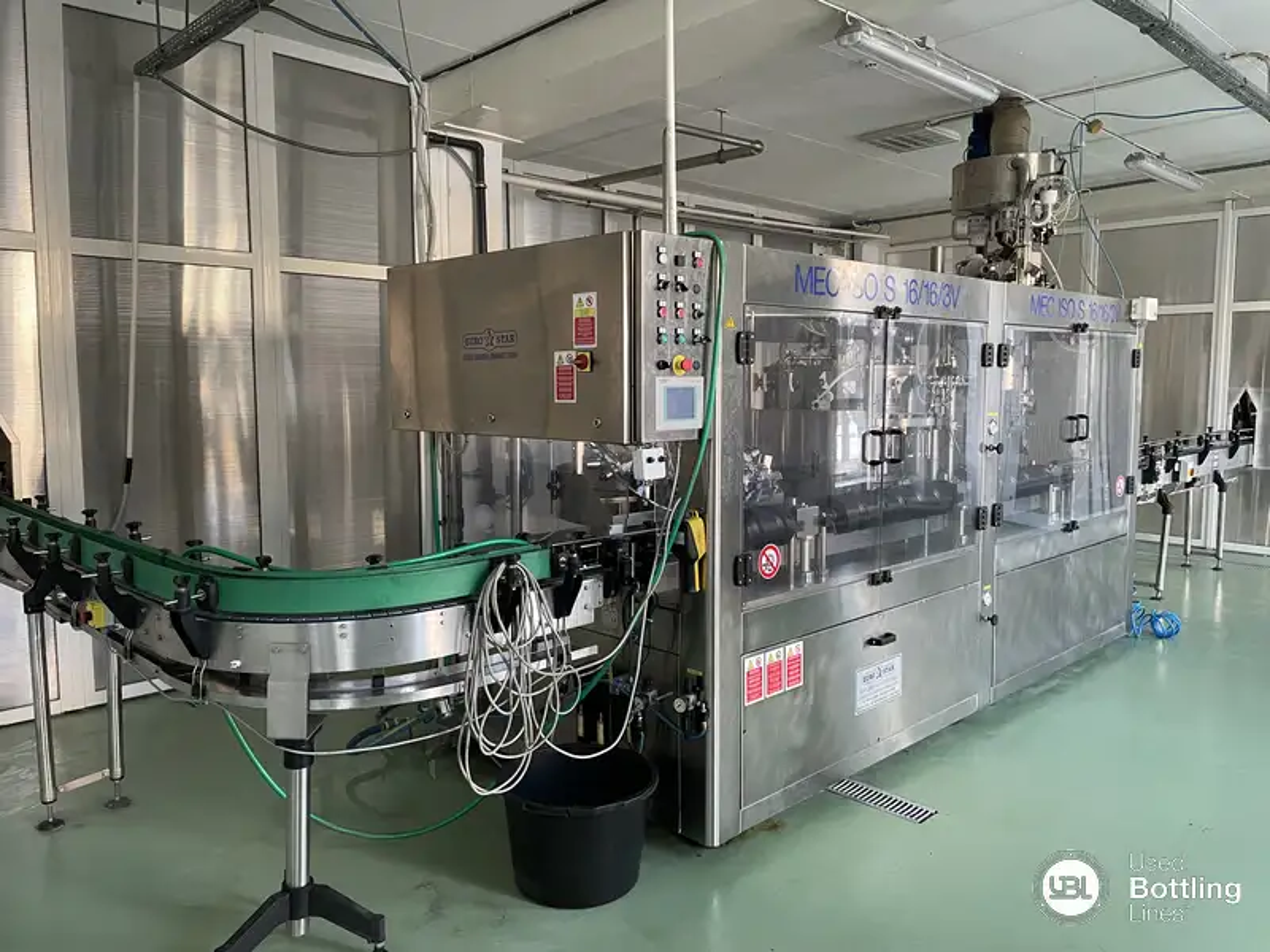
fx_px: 954
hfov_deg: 67.3
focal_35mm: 26
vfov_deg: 53.1
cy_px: 476
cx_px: 635
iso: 400
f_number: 1.6
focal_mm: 4.2
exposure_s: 1/60
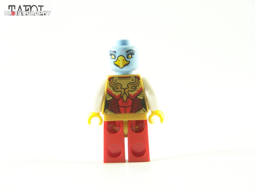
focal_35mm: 105
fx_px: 773
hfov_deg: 18.7
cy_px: 96
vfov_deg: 14.1
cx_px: 128
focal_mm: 17.5
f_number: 3.2
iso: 400
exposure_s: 1/60
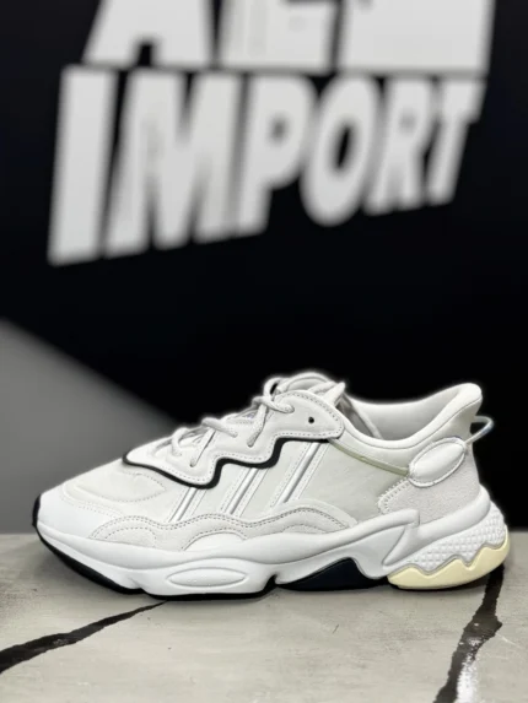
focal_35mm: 48
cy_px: 352
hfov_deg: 30.3
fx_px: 976
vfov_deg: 39.6
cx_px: 264
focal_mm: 6.76
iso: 200
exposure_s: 1/60
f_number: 1.78
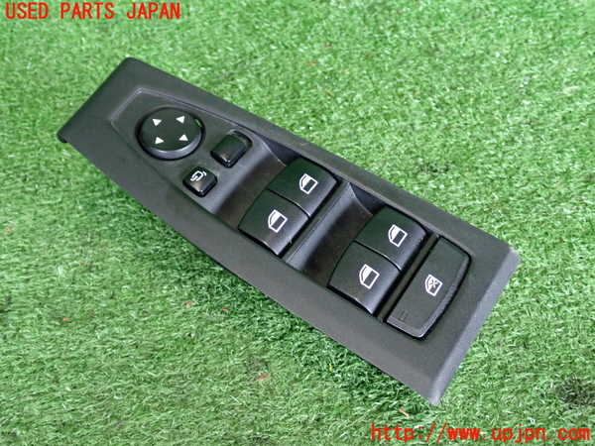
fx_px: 653
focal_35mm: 38
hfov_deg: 49.0
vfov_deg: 37.7
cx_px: 298
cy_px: 223
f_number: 2.7
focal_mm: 6.83
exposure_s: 1/30
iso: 800
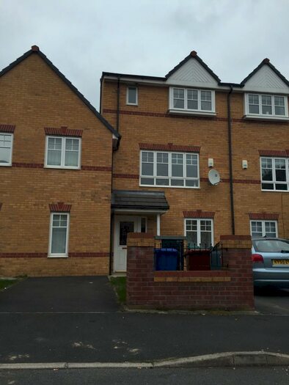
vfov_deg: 61.6
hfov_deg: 48.2
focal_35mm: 29
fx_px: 323
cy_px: 192
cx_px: 144
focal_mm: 4.15
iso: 32
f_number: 2.2
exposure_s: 1/964
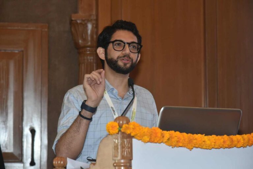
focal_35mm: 120
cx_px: 126
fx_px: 843
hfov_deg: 17.1
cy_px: 84
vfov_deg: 11.4
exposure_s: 1/200
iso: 1600
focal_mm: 120
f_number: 7.1
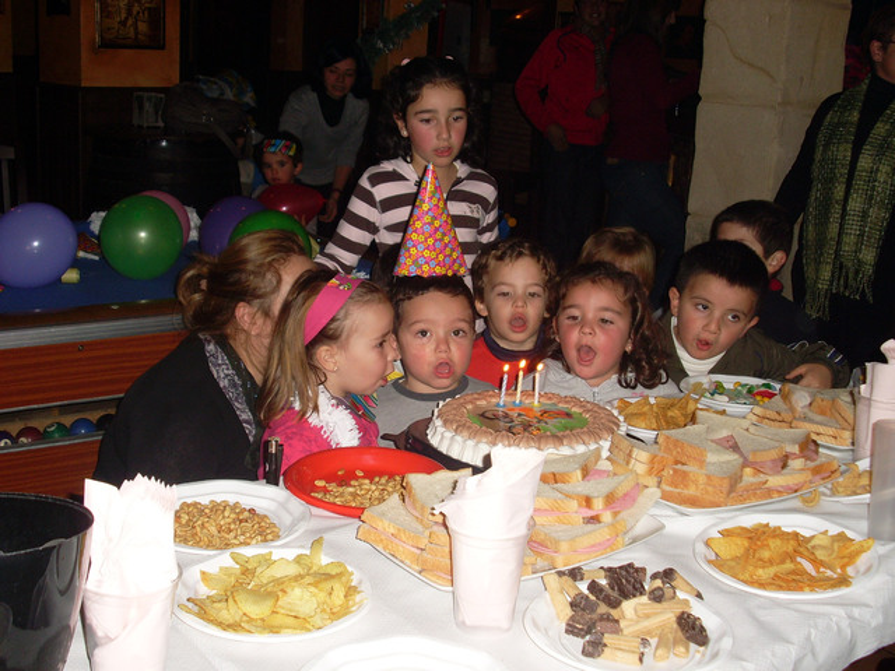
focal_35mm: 49
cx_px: 448
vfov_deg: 29.7
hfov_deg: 38.9
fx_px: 1267
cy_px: 336
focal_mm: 8.1
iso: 100
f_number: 3.5
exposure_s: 1/45
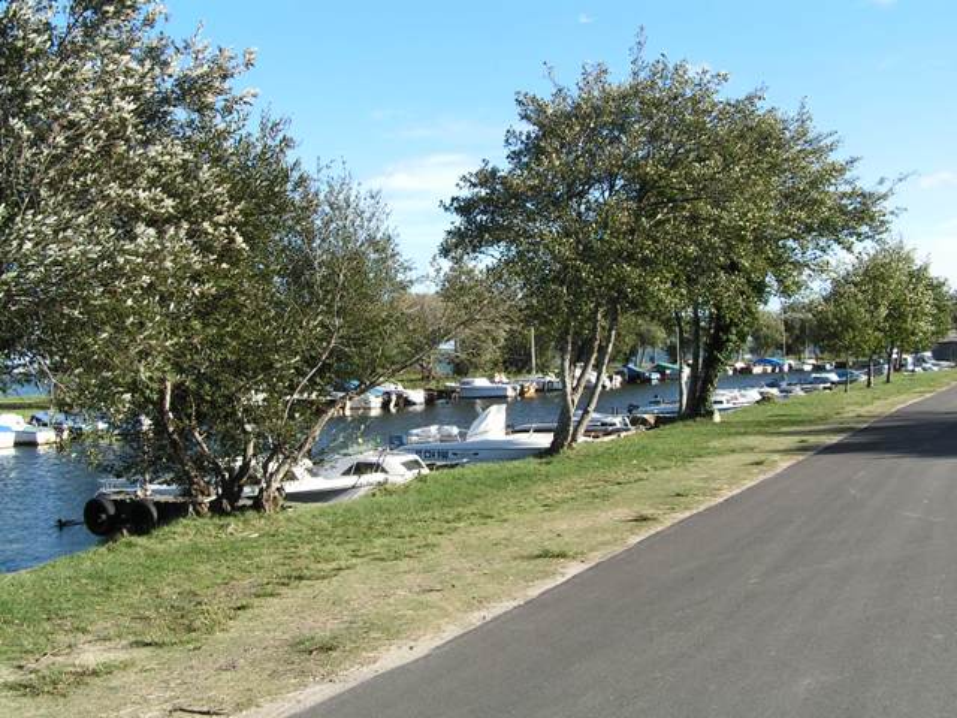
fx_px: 1051
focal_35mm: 38
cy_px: 359
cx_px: 478
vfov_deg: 37.7
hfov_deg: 49.0
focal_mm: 6.3
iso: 50
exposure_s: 1/200
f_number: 5.6
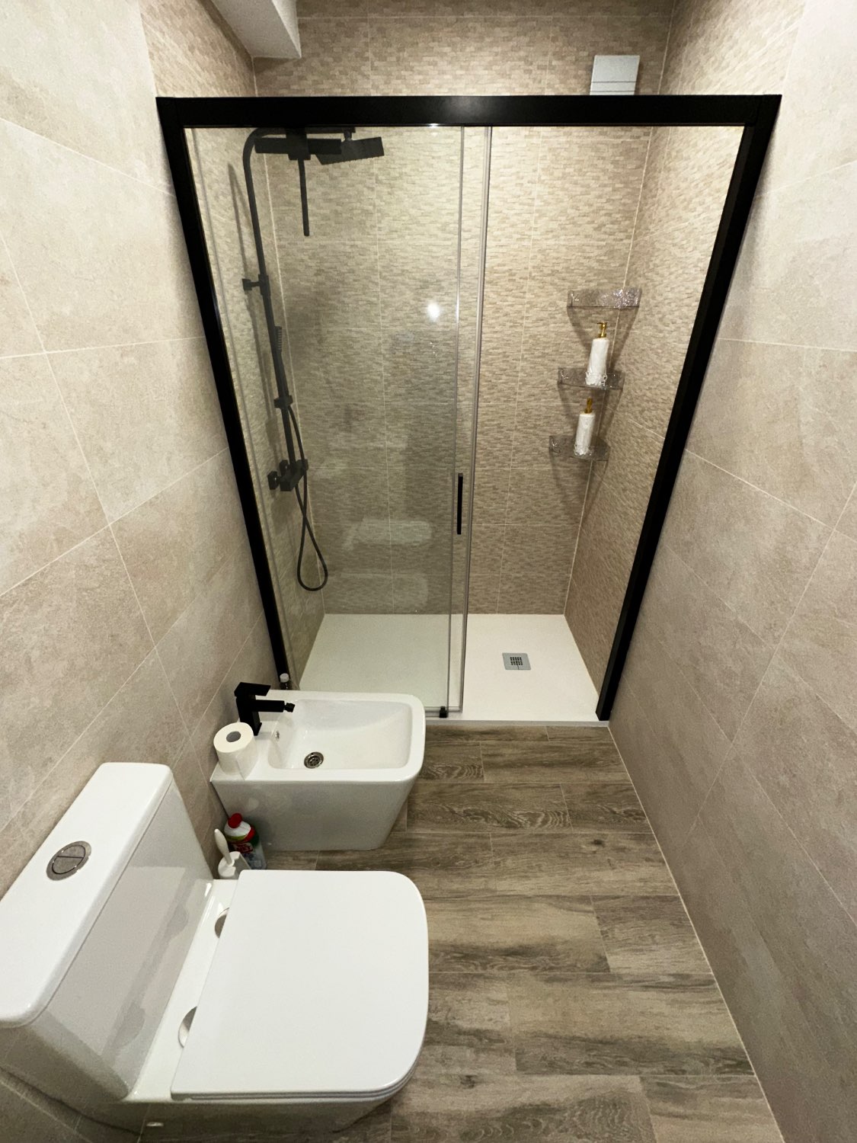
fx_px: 462
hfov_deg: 85.7
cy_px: 572
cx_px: 428
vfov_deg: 102.1
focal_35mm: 14
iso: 100
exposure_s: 1/100
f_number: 2.2
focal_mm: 2.22
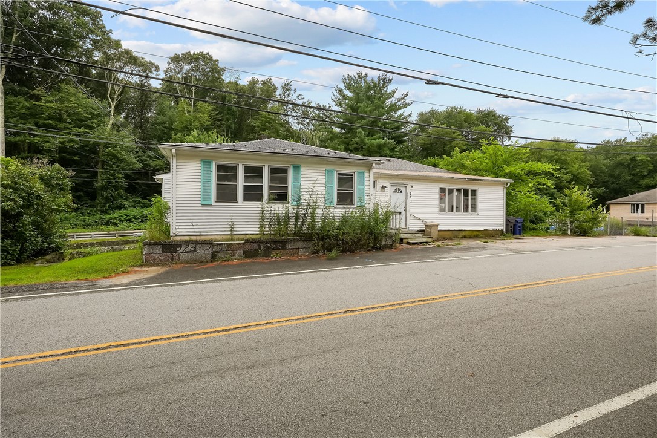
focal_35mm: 17
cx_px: 328
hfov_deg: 93.3
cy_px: 219
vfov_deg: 70.4
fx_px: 310
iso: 800
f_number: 9
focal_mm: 11.6
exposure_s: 1/1000
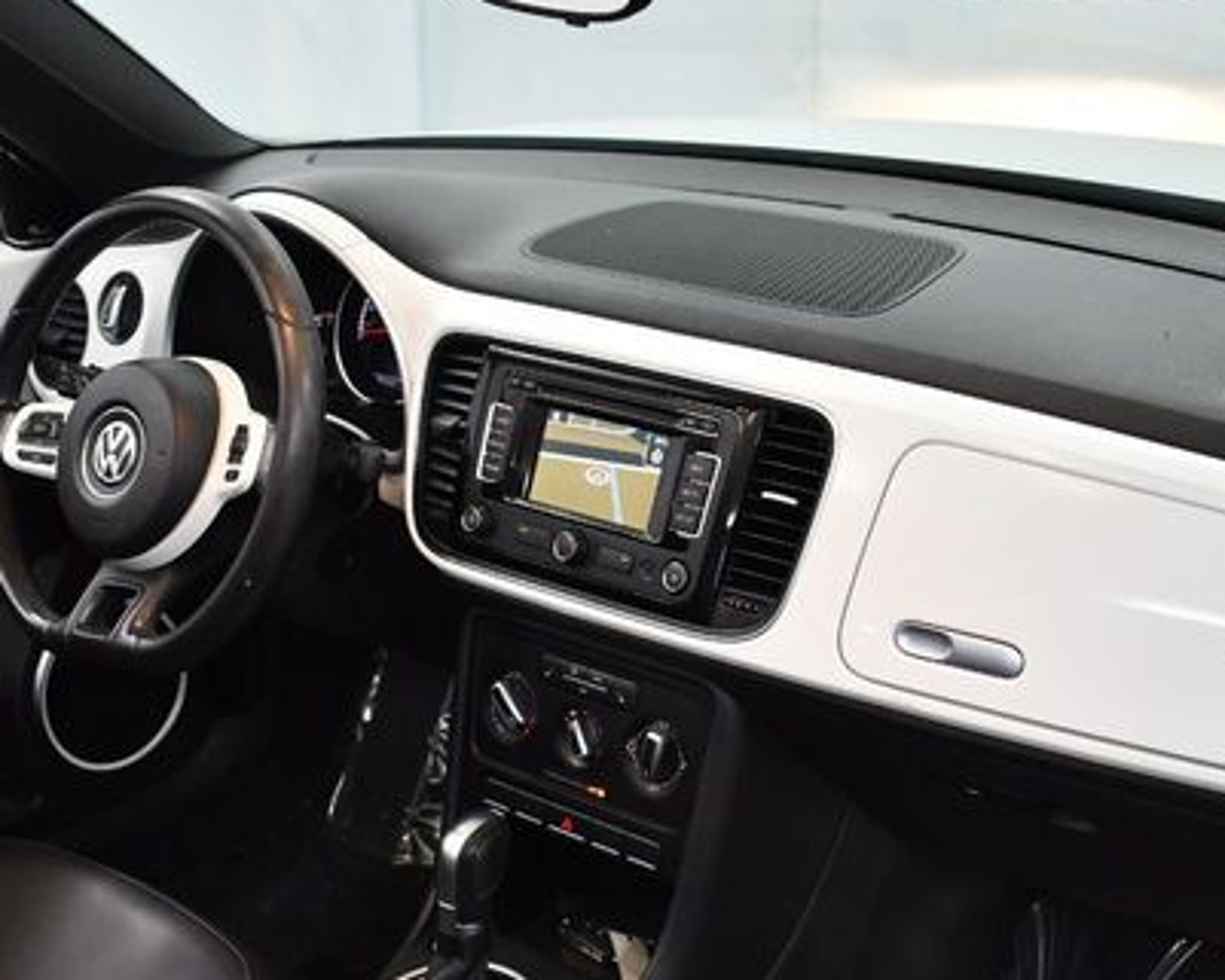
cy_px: 615
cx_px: 660
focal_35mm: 54
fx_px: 1958
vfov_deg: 28.0
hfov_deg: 34.7
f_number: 3.5
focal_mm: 18
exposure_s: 1/125
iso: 1100
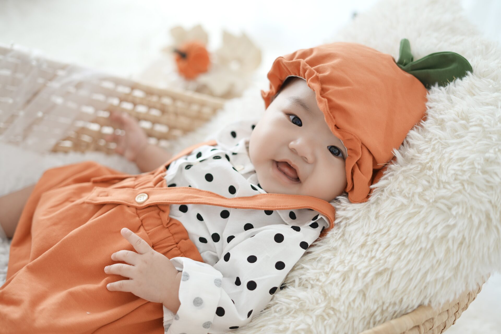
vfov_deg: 27.0
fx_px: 696
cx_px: 250
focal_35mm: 50
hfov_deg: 39.6
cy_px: 167
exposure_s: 1/125
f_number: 2.2
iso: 100
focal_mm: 50
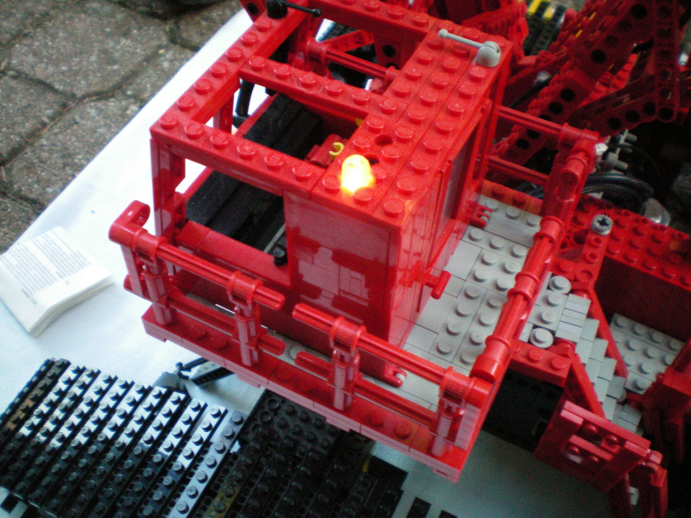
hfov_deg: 49.0
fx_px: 759
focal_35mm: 38
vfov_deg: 37.7
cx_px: 346
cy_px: 259
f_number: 3.1
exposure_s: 1/60
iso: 320
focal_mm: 6.3
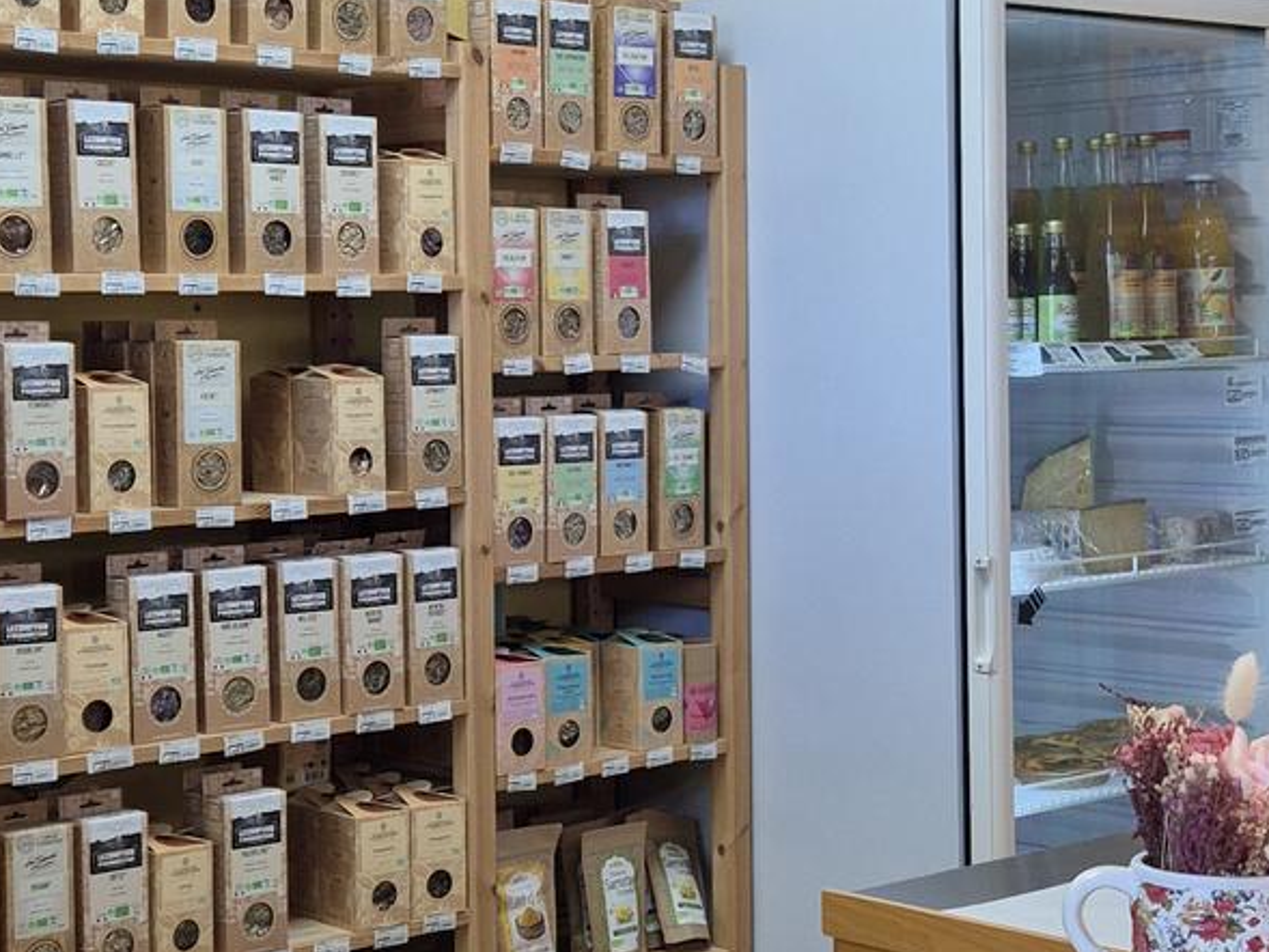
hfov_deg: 25.9
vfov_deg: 19.6
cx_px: 786
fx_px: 2750
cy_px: 476
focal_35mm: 75
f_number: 1.8
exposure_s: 1/100
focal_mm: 5.4
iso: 50
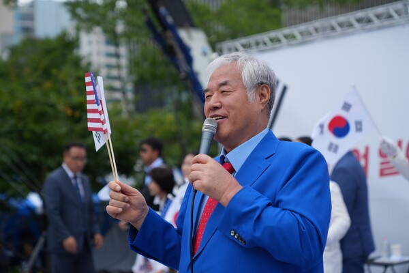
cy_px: 136
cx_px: 204
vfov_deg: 21.2
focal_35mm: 64
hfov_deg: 31.4
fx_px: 727
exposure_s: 1/1000
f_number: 2.8
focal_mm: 64
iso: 200
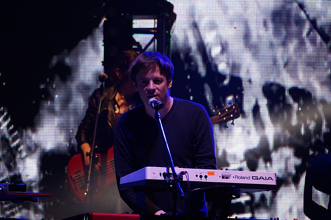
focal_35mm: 450
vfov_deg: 3.1
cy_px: 110
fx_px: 4136
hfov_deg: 4.6
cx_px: 166
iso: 800
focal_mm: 300
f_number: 5.6
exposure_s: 1/125
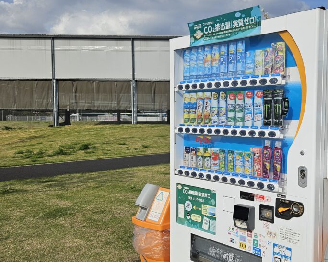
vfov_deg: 35.6
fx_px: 408
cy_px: 142
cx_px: 230
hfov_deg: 42.9
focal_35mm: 42
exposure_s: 1/3967
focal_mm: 5.4
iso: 25
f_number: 1.8
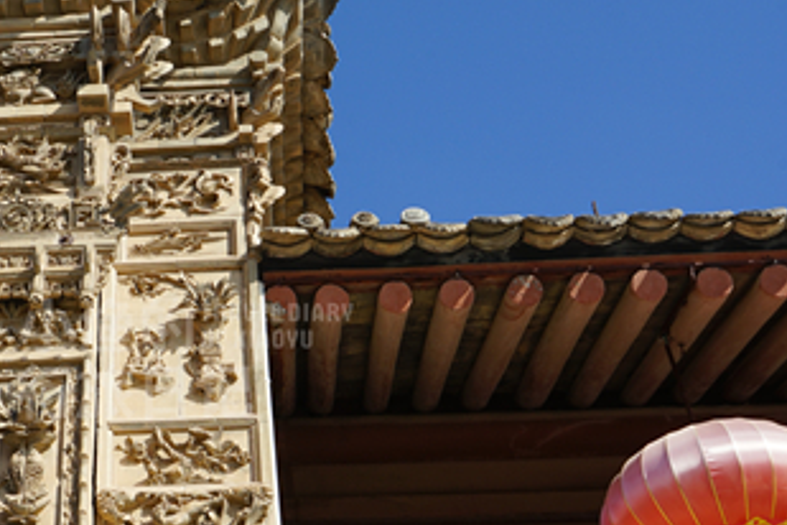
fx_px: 1749
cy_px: 357
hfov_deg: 24.8
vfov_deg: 17.0
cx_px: 127
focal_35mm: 80
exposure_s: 1/100
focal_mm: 33
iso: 100
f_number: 14
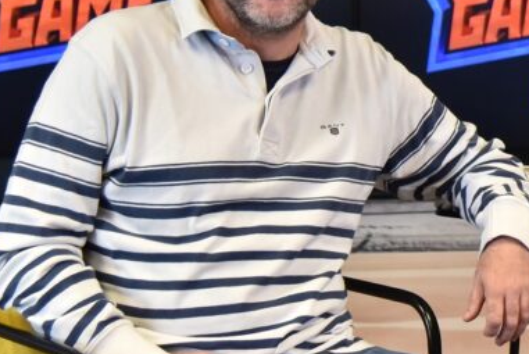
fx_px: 1898
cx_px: 586
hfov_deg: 15.4
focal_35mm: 129
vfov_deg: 10.7
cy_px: 128
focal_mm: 48
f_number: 4
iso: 2000
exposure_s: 1/400
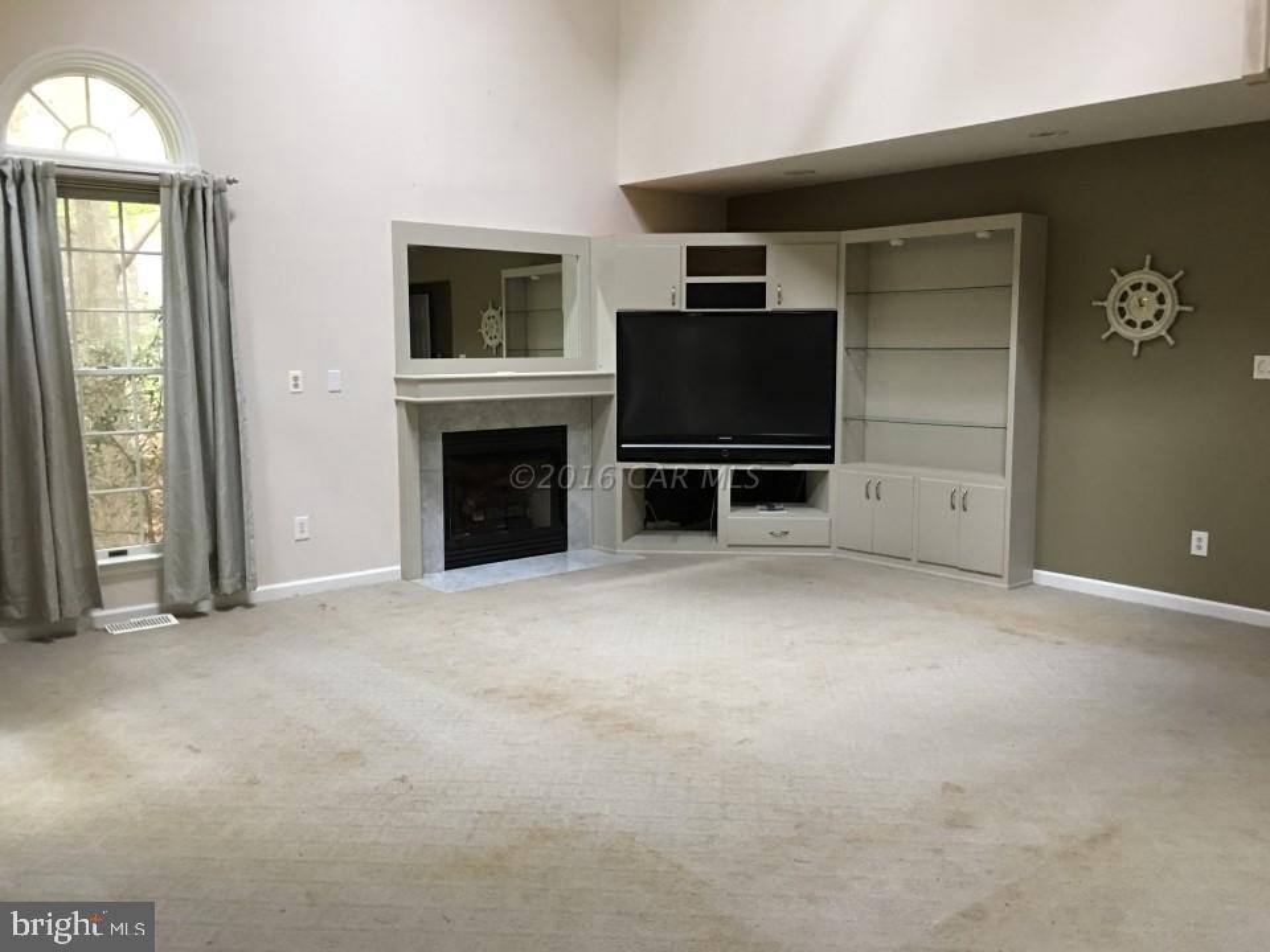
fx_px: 1064
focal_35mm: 29
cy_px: 476
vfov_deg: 48.2
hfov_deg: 61.7
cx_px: 635
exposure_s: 1/4
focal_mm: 4.15
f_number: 2.2
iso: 50
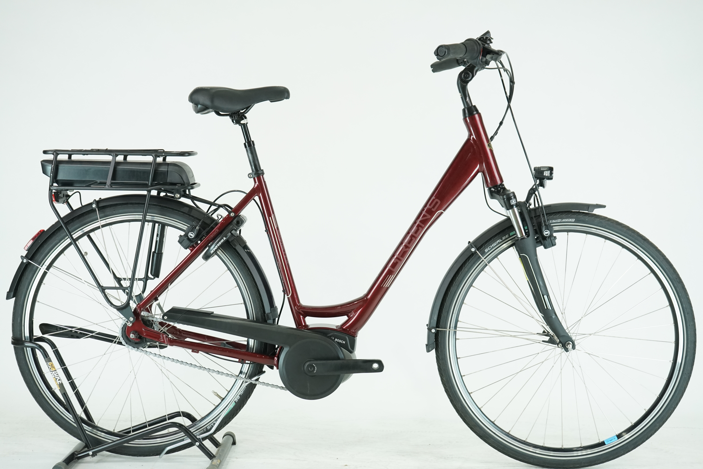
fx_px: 1133
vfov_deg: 23.4
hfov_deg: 34.5
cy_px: 234
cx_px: 352
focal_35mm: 58
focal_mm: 58
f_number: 5
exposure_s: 1/200
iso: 1600
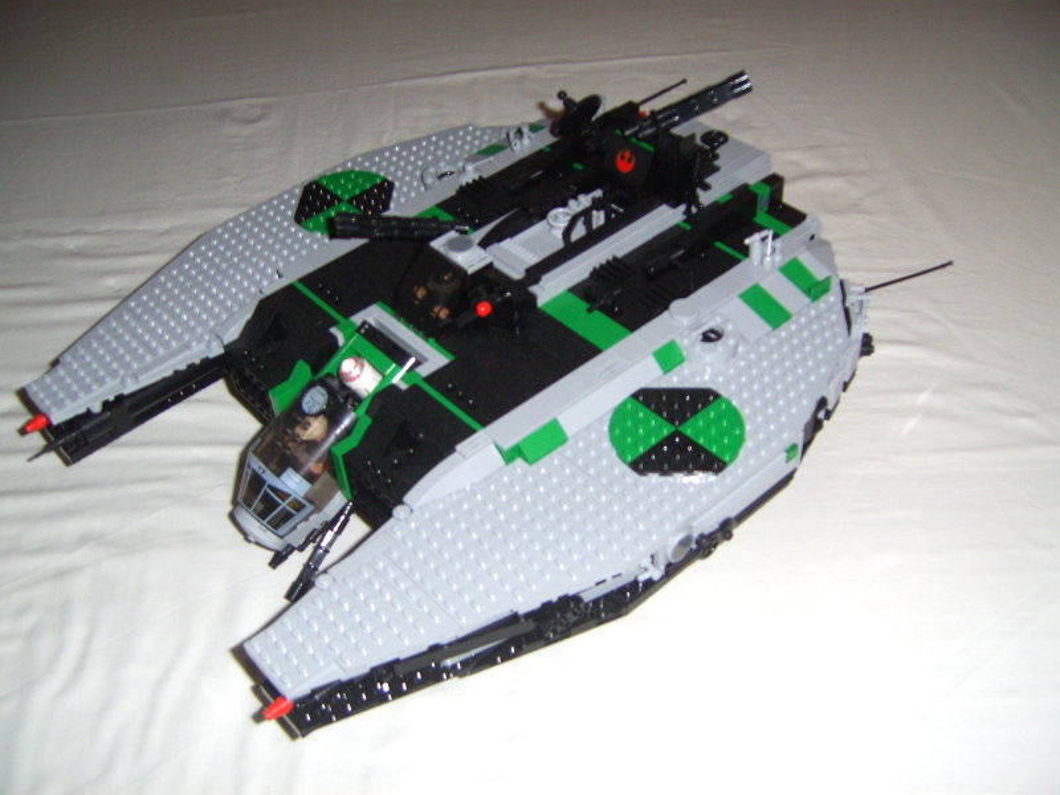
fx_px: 1164
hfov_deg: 49.0
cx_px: 530
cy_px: 398
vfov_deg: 37.7
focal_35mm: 38
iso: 100
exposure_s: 1/30
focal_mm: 7.8
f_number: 2.8
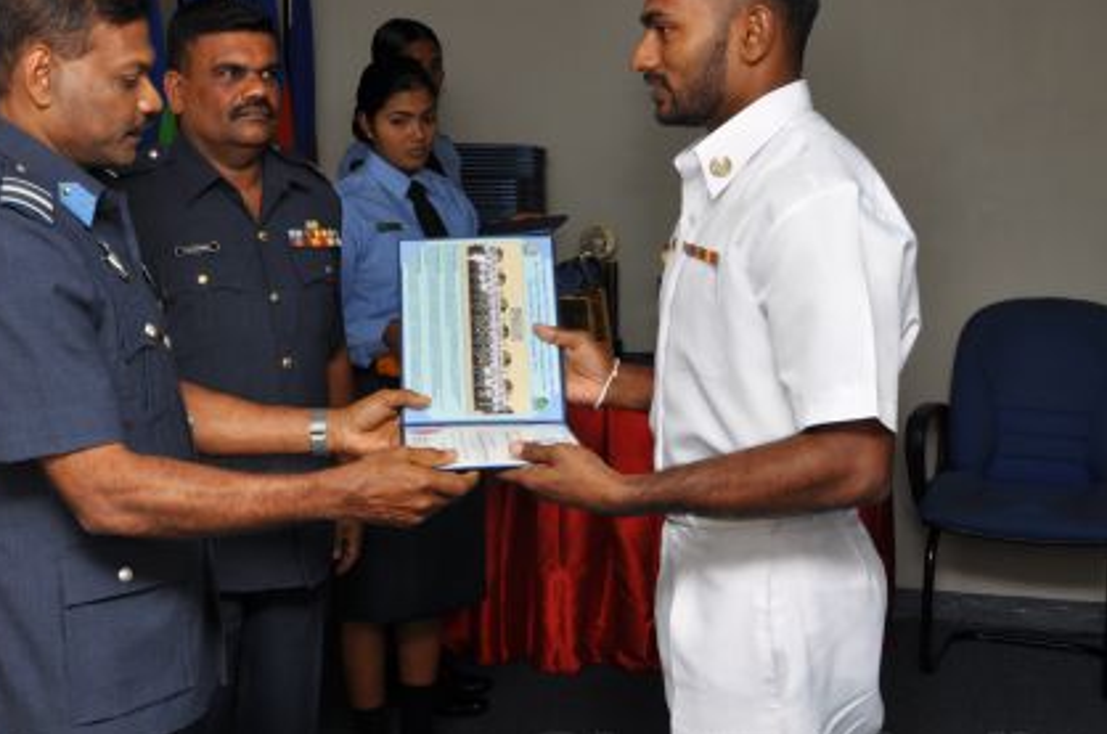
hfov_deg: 35.2
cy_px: 344
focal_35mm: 56
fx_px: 1719
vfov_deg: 24.1
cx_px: 336
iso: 200
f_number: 8
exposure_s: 1/125
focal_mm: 26
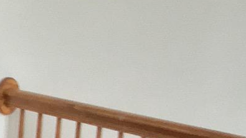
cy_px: 201
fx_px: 1141
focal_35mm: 175
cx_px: -331
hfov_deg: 10.6
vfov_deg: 6.8
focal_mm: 3.3
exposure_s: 1/30
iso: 160
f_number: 2.4
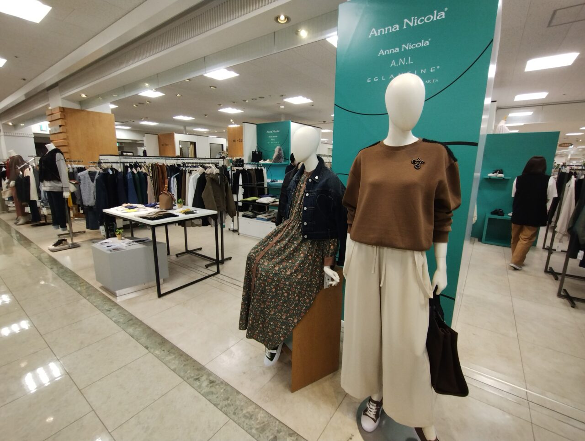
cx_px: 292
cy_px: 220
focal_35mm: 16
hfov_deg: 94.4
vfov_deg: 78.3
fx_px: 271
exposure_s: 1/50
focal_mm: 1.66
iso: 134
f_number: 2.2
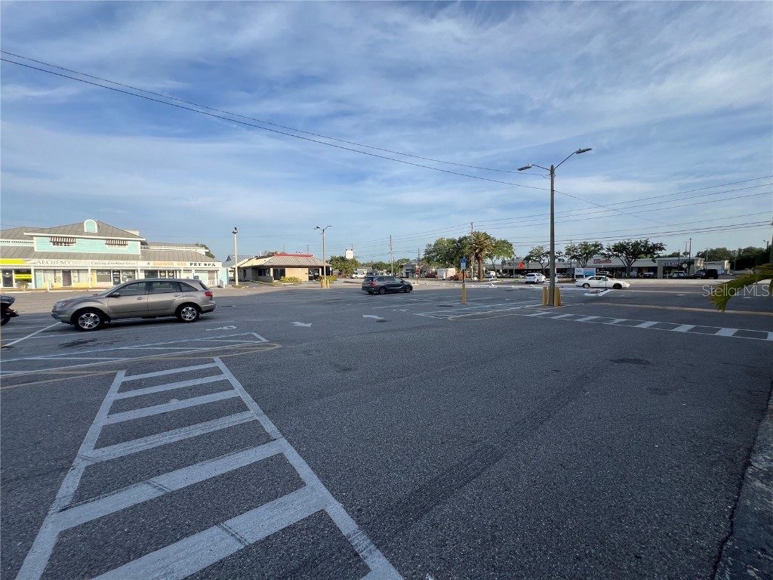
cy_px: 290
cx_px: 386
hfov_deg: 106.2
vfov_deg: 89.9
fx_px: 290
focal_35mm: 13
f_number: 1.8
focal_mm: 1.57
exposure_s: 1/1074
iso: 32
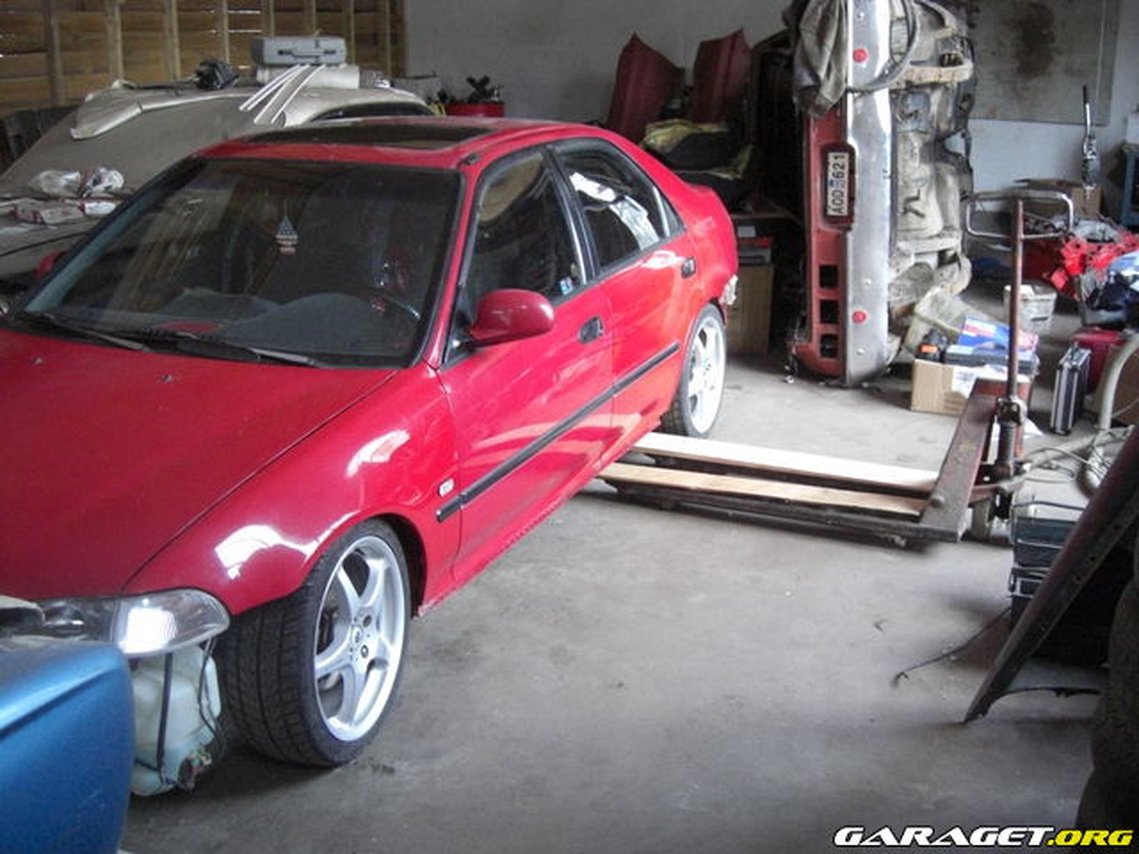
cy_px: 427
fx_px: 1250
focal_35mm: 38
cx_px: 570
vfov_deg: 37.7
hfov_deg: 49.0
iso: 800
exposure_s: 1/60
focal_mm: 7.9
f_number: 2.8
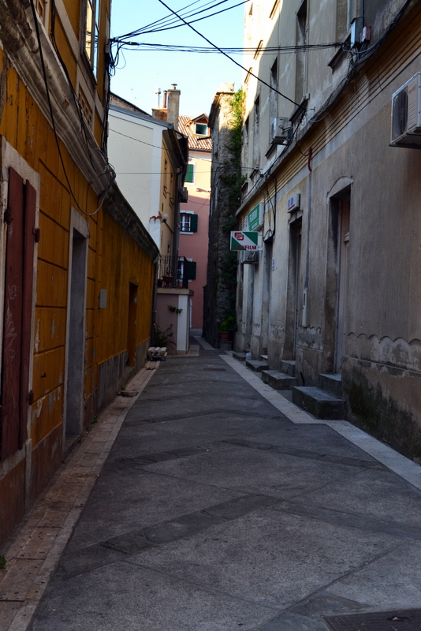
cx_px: 210
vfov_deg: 49.5
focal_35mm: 39
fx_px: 683
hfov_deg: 34.2
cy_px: 316
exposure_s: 1/100
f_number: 9
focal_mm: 26
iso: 400
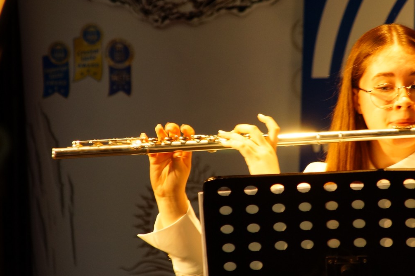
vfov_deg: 3.2
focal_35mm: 436
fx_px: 5023
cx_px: 260
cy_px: 135
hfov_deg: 4.7
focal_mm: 180
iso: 500
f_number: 6.3
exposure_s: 1/10
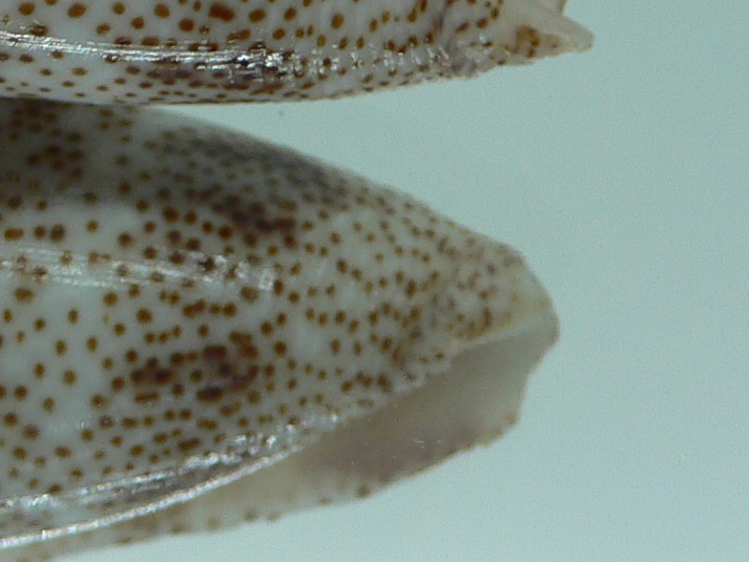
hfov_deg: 19.4
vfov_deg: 14.5
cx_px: 62
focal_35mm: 99
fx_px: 2142
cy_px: -102
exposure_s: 1/60
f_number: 2.8
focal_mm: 4.6
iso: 80
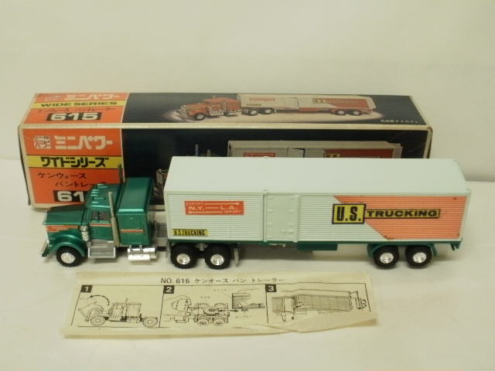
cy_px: 186
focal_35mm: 44
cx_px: 248
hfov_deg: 42.9
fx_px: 629
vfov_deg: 32.9
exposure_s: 1/10
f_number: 4
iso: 125
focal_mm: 7.7
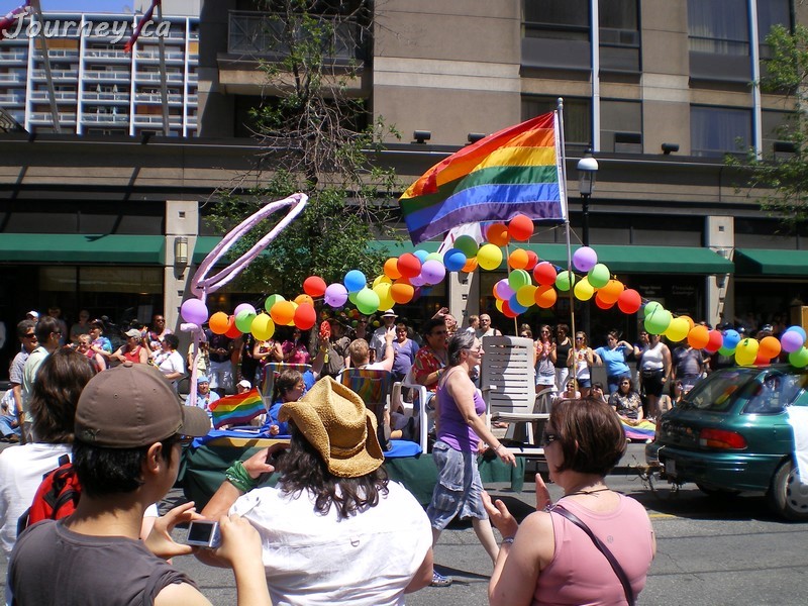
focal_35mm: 38
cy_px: 303
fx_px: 887
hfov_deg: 49.0
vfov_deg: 37.7
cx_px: 404
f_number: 4.6
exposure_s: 1/320
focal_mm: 6.3
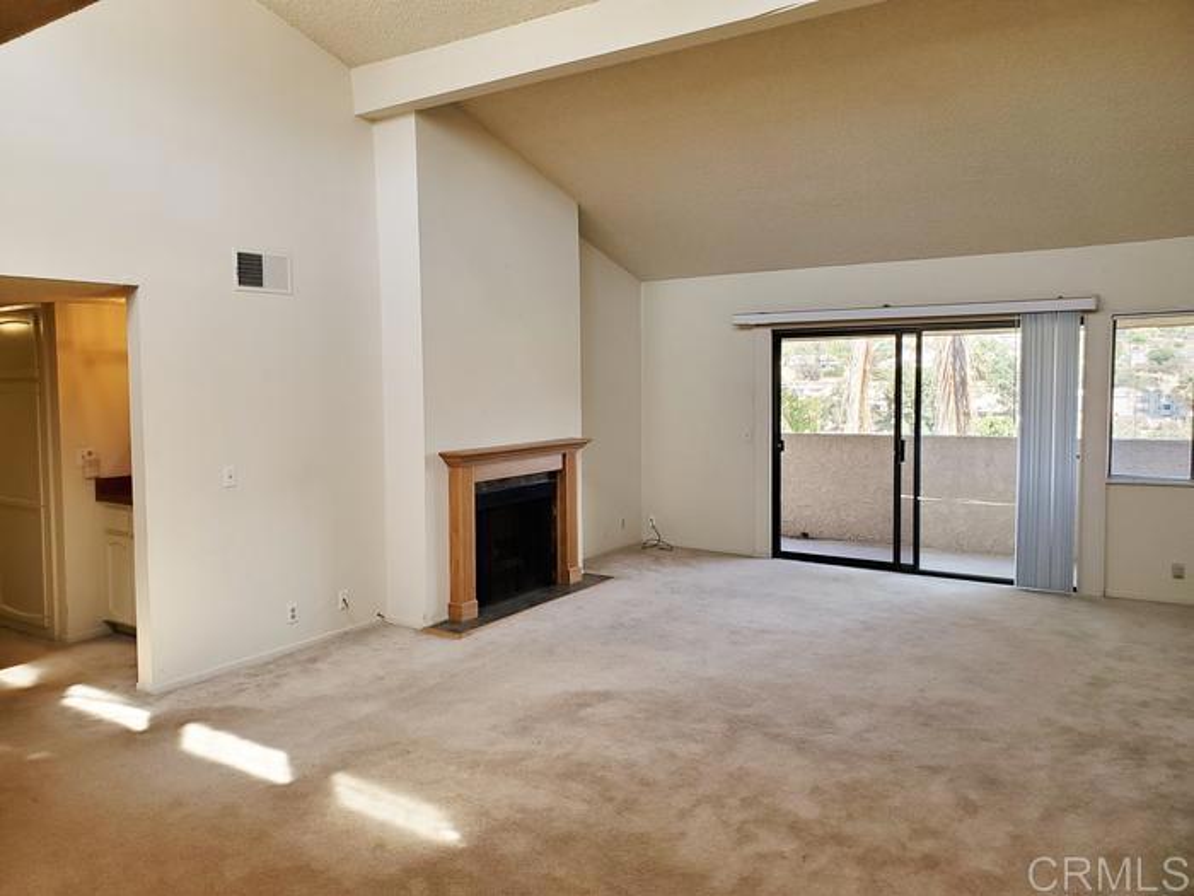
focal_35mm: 26
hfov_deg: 67.3
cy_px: 448
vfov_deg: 53.1
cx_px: 597
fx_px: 897
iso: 100
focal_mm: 4.3
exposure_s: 1/120
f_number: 2.4
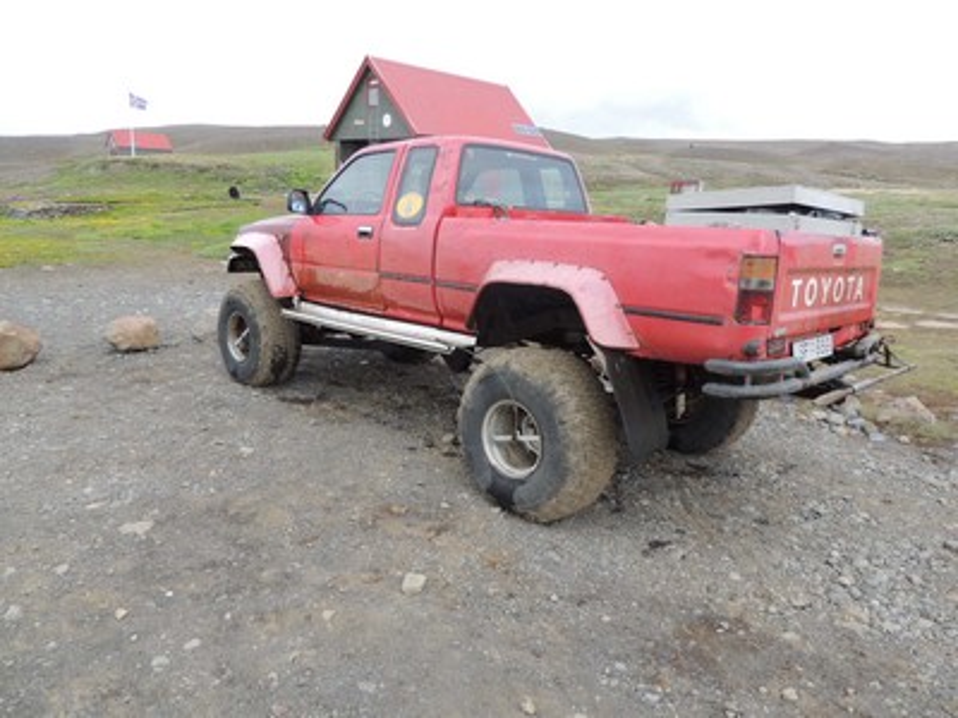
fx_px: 664
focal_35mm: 24
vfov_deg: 56.8
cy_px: 359
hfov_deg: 71.6
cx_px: 479
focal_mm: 4.3
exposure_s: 1/320
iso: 100
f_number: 3
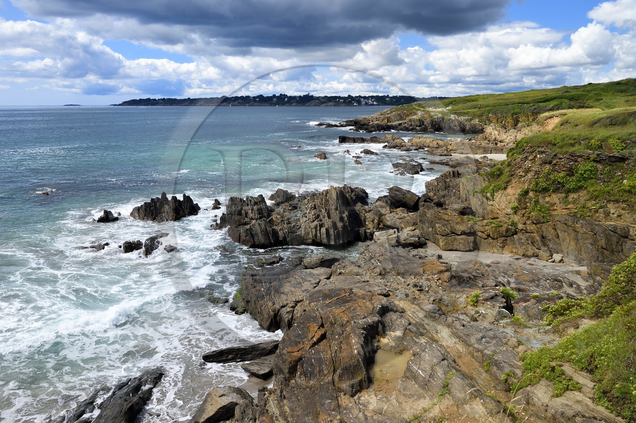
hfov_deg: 62.0
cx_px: 318
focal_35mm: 30
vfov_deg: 43.5
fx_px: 530
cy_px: 212
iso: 200
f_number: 13
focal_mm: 30
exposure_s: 1/320
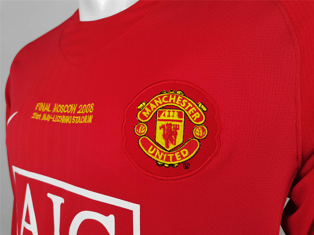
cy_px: 118
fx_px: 236
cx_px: 157
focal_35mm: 26
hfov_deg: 67.3
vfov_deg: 53.1
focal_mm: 5.58
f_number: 1.8
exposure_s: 1/100
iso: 160
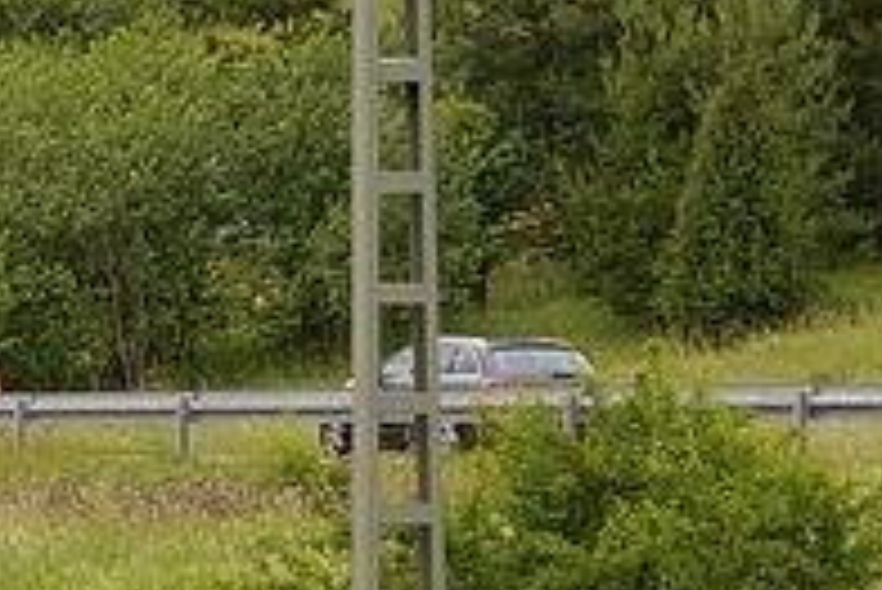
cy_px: 164
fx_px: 6743
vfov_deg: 5.0
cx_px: -729
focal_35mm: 275
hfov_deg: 7.3
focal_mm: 45
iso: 200
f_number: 5.6
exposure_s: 1/640
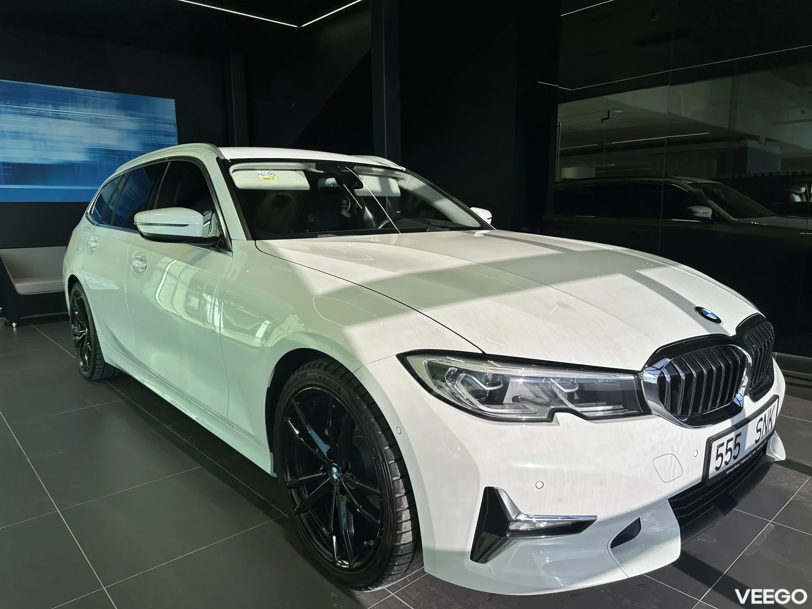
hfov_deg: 71.6
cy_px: 304
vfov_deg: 56.8
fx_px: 563
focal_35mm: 24
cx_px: 406
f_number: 1.78
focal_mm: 6.86
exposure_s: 1/750
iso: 80
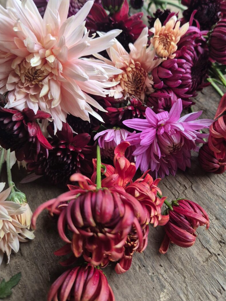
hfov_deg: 47.9
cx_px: 139
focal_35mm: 29
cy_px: 132
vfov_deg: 61.4
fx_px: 252
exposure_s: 1/180
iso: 200
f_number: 1.8
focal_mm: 5.4
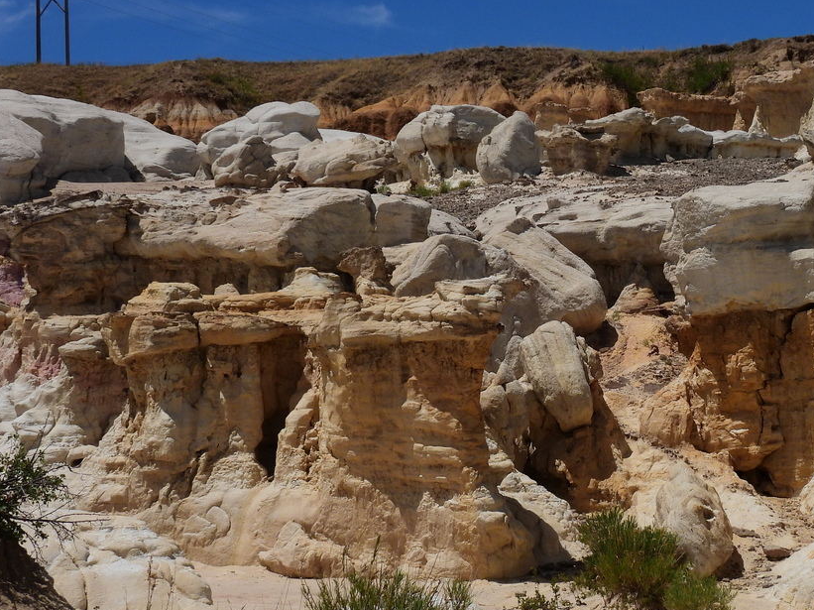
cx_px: 629
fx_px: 1833
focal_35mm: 78
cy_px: 339
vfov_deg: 18.9
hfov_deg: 24.7
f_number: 5.6
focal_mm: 8.9
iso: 100
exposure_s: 1/2000
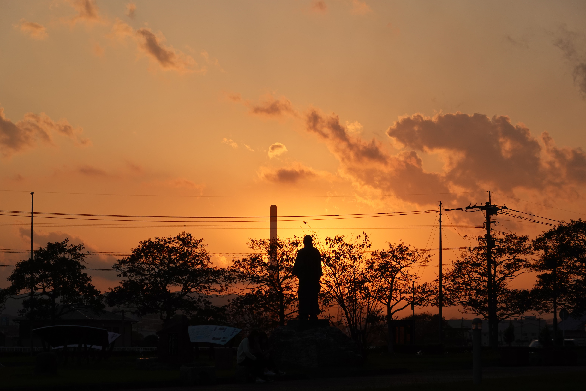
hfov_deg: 19.6
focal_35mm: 104
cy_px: 196
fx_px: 1693
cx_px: 293
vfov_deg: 13.2
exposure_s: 1/100
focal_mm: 38.13
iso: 100
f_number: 8
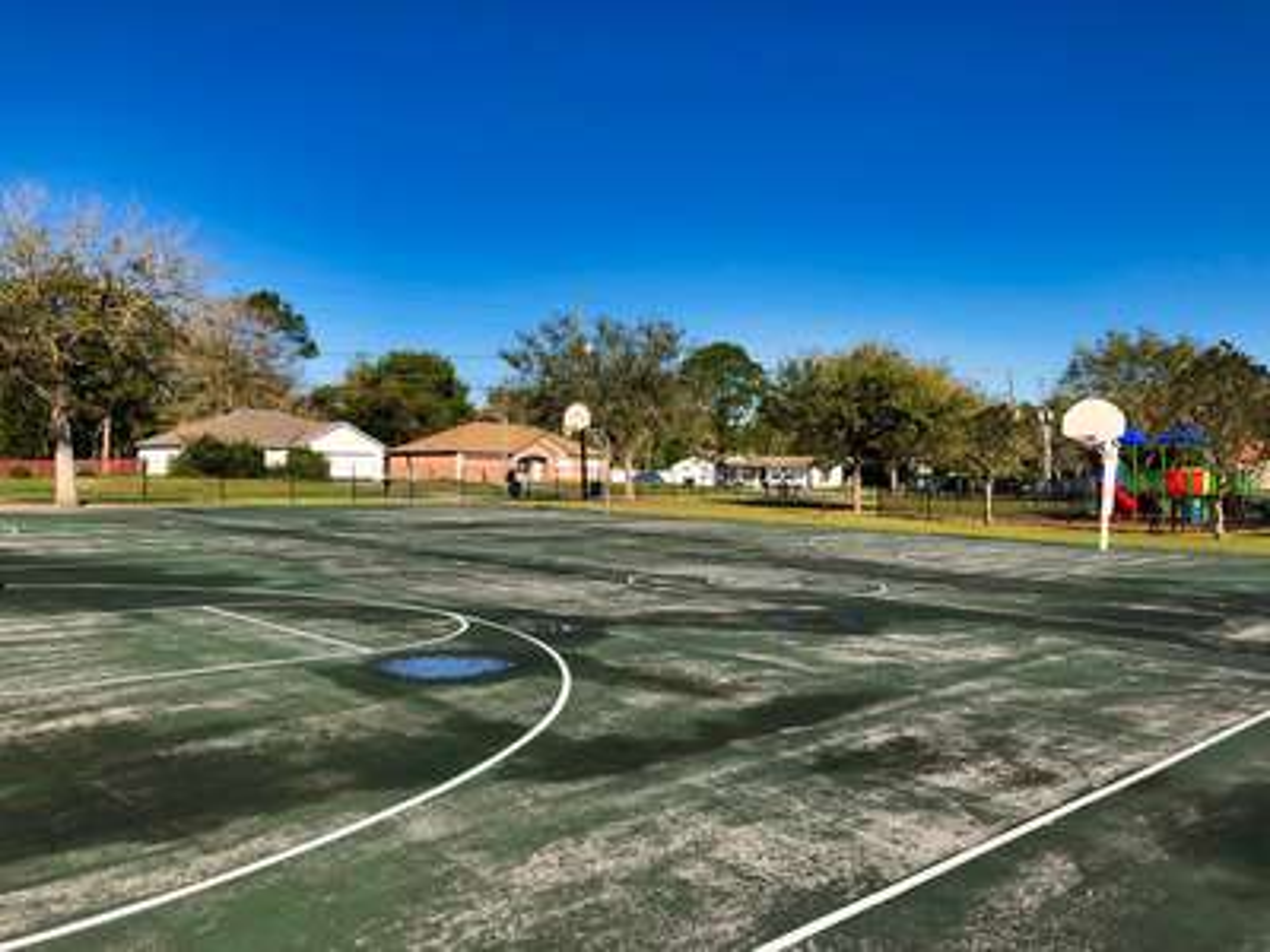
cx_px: 635
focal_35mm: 28
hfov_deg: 63.4
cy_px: 476
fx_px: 1027
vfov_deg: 49.7
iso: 20
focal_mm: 4
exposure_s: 1/2000
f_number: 1.8
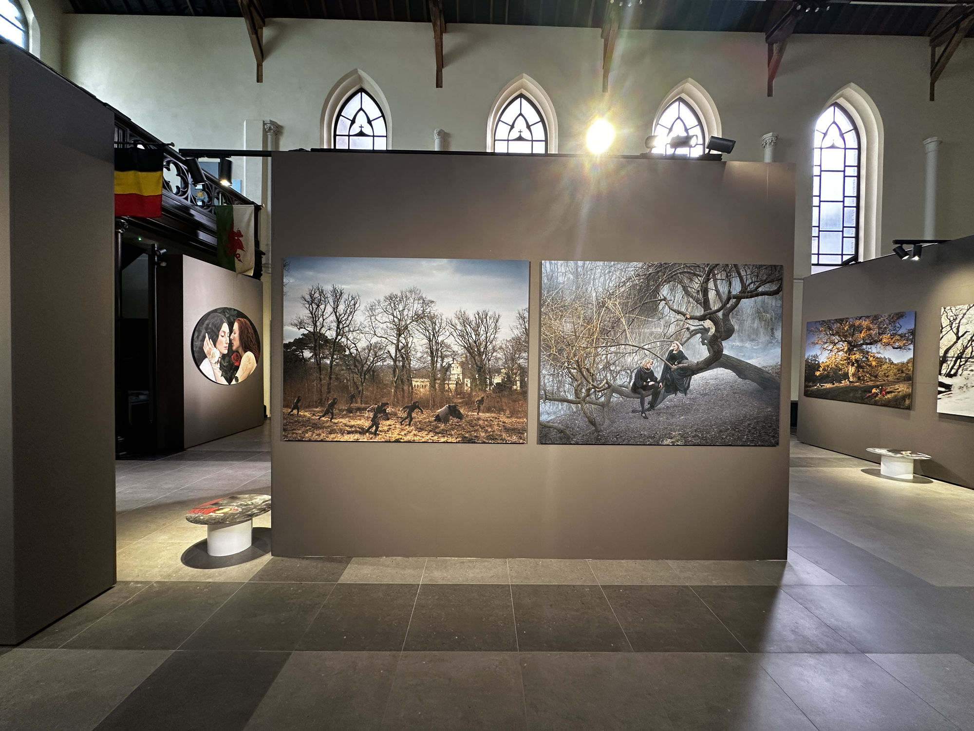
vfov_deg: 85.7
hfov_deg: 102.1
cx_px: 487
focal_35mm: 14
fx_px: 394
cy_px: 366
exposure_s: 1/100
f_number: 2.2
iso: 160
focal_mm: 2.22
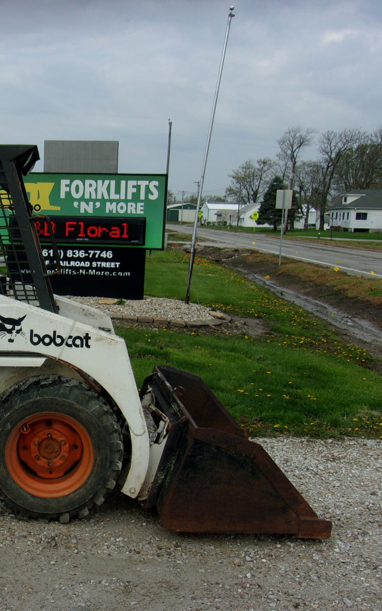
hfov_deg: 27.8
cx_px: 14
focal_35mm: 44
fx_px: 733
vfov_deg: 45.2
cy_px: 326
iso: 80
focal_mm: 4.9
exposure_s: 1/100
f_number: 10.4
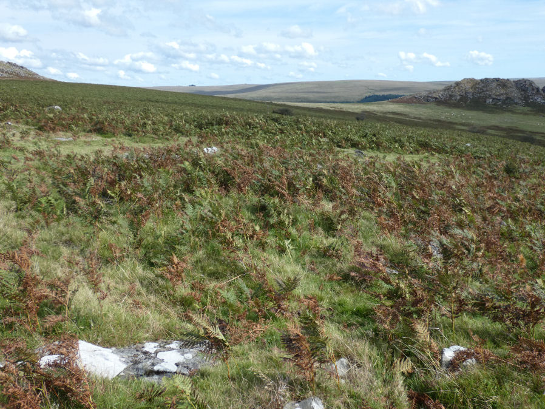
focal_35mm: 32
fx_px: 504
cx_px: 272
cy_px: 204
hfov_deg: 56.8
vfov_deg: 44.2
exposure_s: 1/640
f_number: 3.4
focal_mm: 5.8
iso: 80
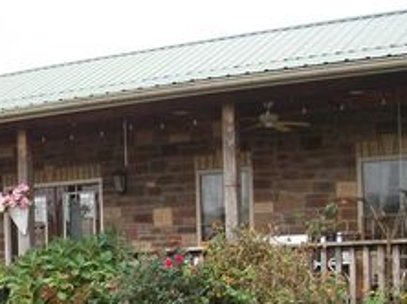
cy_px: 329
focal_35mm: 79
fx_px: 928
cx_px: 126
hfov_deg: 24.6
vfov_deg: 18.0
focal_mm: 6.3
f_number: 3.1
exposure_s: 1/50
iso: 80
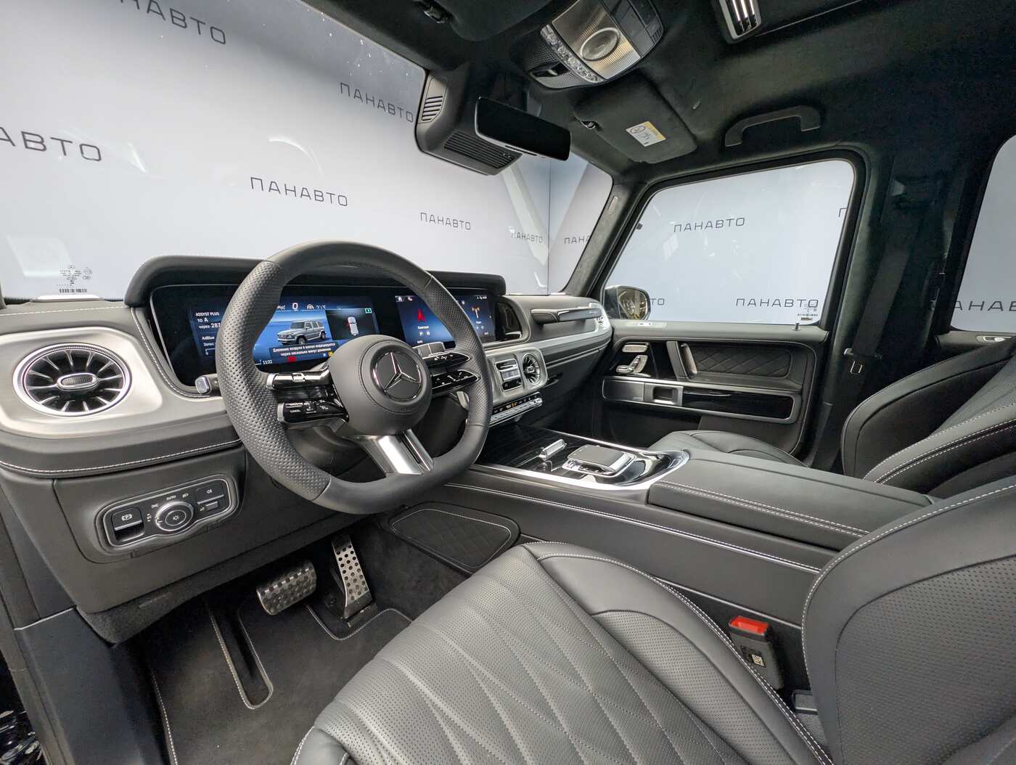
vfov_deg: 94.6
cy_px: 382
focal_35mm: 12
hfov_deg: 110.5
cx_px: 508
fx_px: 353
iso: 209
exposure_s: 1/88.4
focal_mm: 2.23
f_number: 1.95
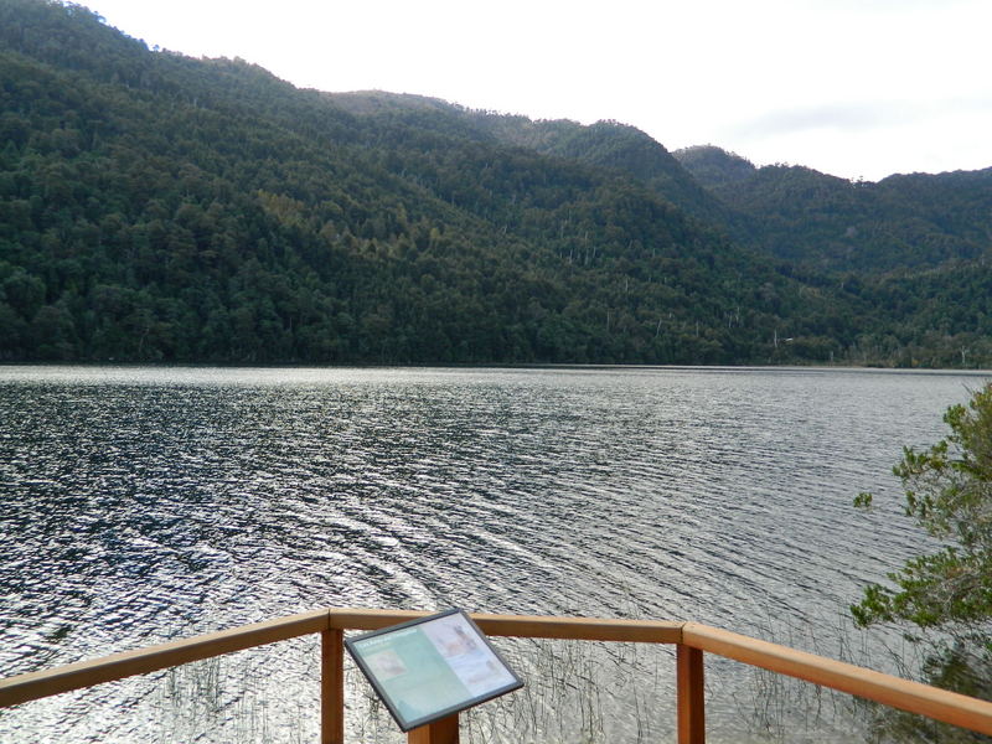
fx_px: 888
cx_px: 496
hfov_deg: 58.4
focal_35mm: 31
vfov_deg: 45.4
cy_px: 372
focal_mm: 5.6
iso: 80
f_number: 3.2
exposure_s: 1/125
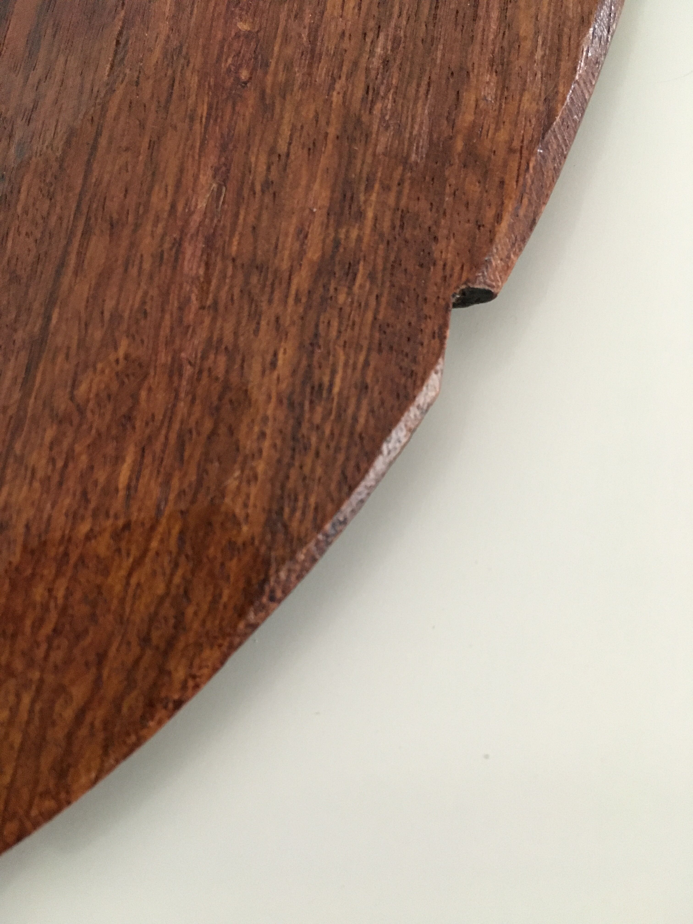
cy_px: 462
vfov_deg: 61.7
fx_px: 774
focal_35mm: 29
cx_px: 346
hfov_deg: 48.2
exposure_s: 1/17
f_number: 2.2
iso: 250
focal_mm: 4.15
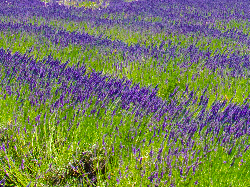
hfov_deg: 13.3
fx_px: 1054
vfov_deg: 10.1
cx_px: 261
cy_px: -6
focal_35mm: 146
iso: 160
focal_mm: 26
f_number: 9.5
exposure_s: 1/350
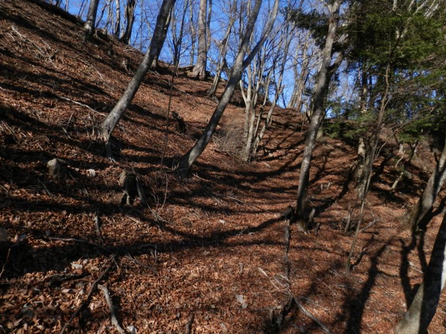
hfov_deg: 69.4
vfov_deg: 54.9
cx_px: 223
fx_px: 322
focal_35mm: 25
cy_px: 167
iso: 80
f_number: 3
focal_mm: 4.5
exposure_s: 1/640
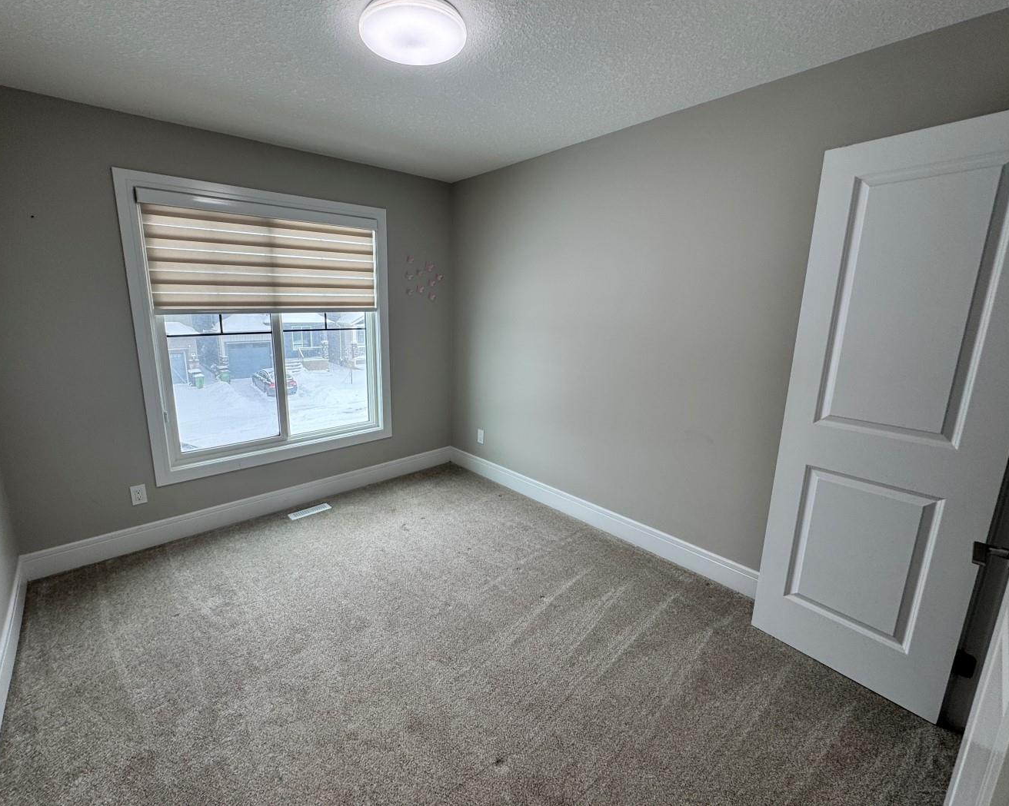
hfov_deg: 96.6
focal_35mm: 15
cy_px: 393
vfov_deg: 84.0
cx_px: 463
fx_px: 448
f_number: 2.2
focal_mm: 2.22
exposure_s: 1/129
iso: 40
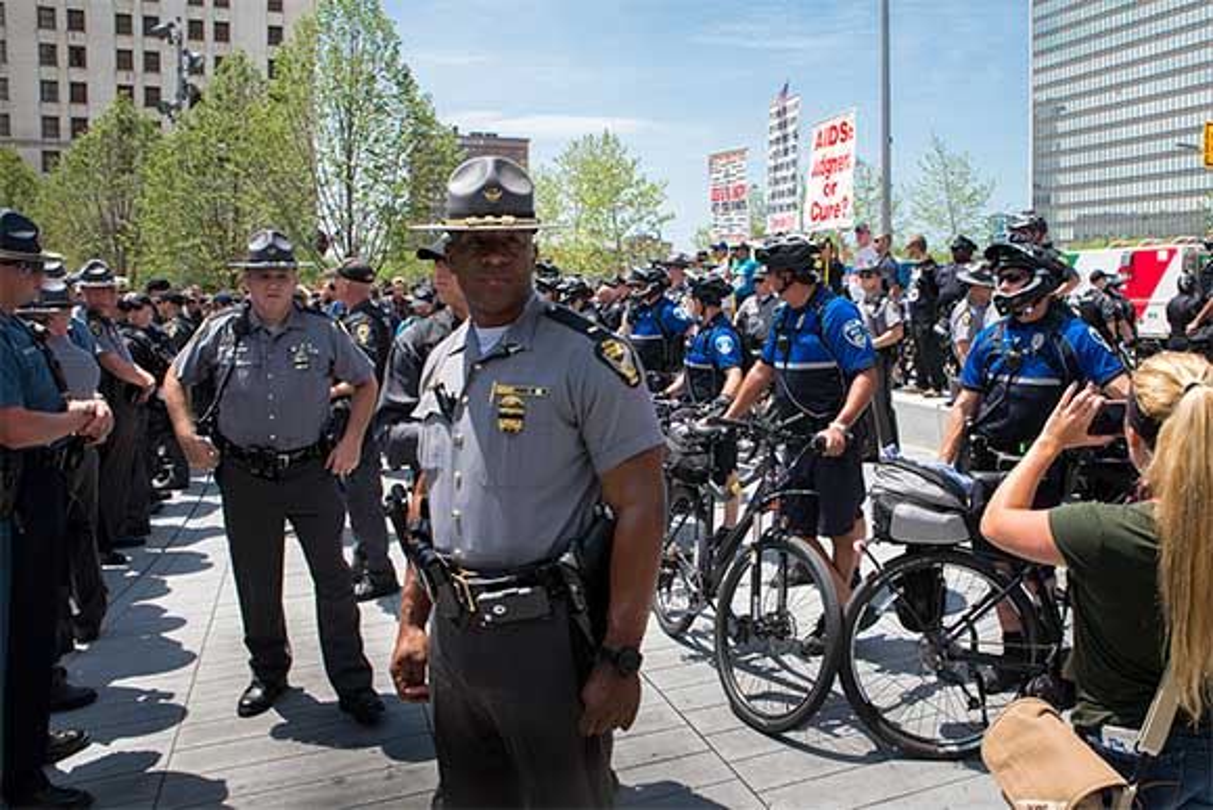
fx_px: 809
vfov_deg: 53.2
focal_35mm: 24
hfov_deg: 73.7
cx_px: 606
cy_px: 405
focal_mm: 24
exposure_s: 1/350
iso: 250
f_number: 11
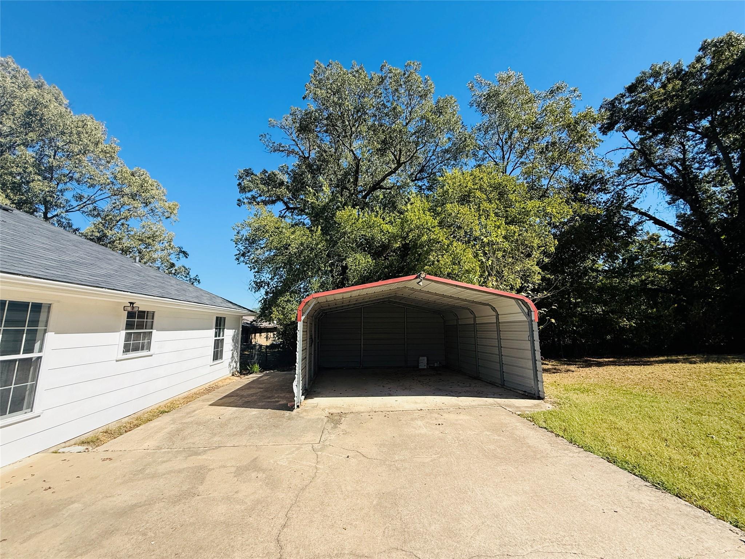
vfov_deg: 85.7
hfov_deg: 102.1
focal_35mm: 14
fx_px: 301
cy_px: 280
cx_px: 372
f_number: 2.2
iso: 64
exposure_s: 1/1285
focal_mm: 2.22
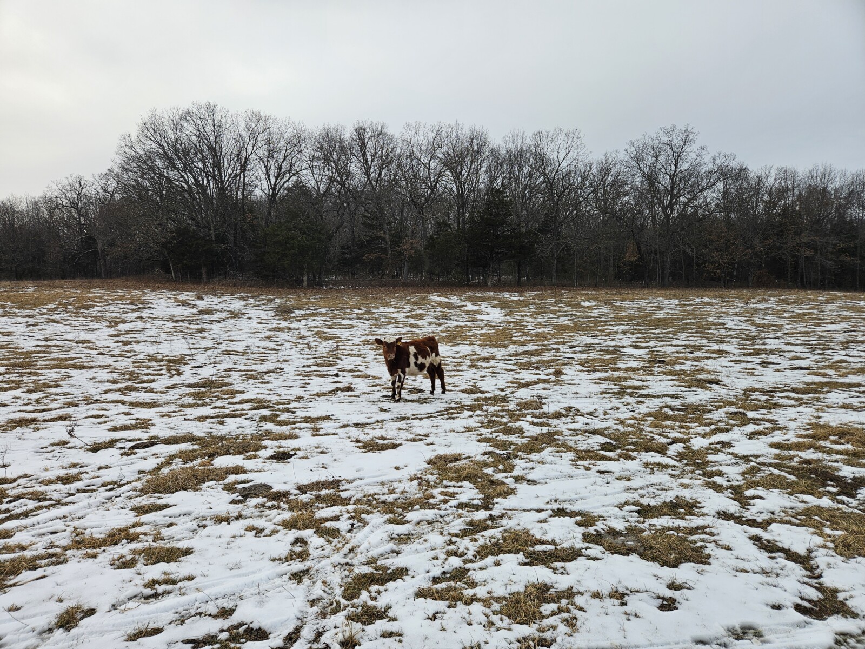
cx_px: 432
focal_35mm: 23
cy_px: 324
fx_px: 575
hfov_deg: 73.9
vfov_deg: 58.9
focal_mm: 5.4
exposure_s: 1/352
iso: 25
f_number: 1.8
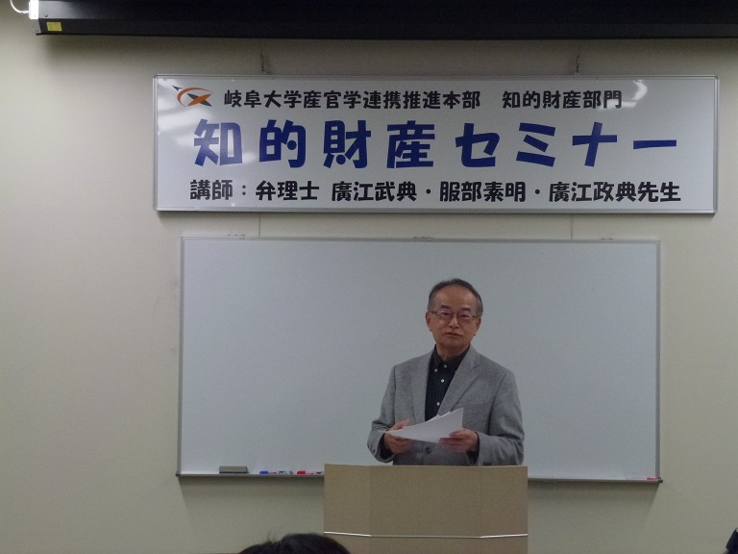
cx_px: 369
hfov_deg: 18.9
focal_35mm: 104
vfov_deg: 14.2
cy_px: 277
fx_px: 2217
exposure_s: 1/60
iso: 400
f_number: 5
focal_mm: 18.7
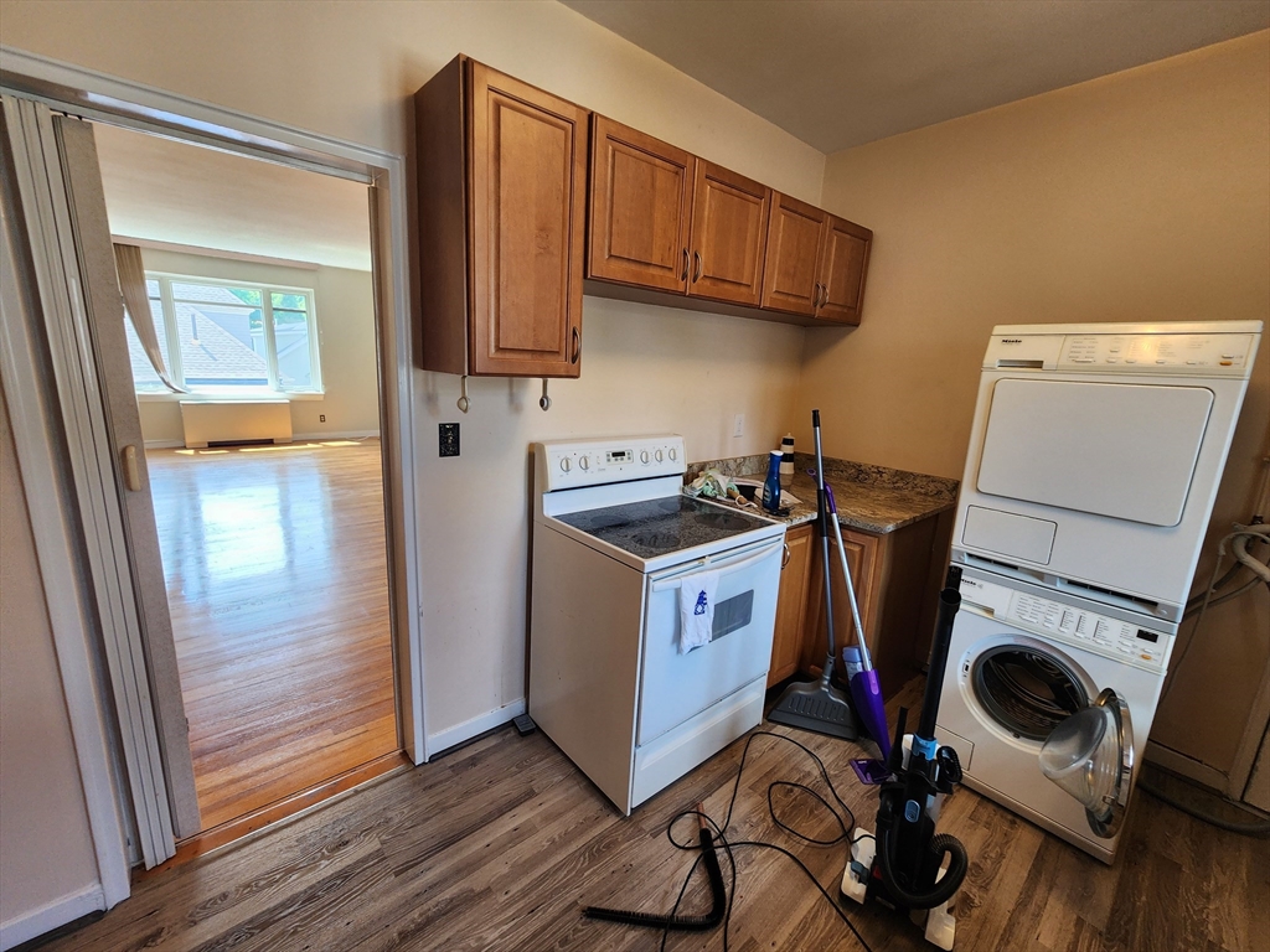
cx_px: 635
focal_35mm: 13
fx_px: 477
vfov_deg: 89.9
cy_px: 476
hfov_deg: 106.2
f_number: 2.2
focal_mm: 2.2
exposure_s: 1/60
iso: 160
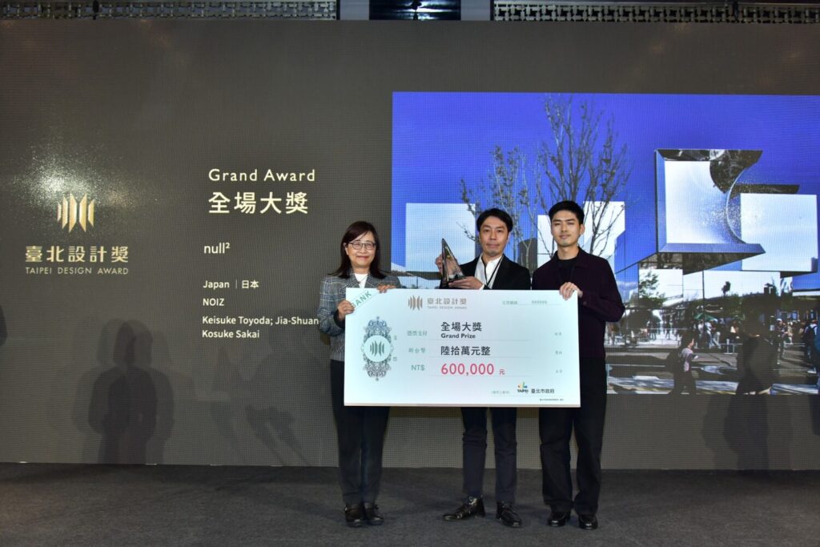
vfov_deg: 35.1
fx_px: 866
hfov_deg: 50.7
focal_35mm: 38
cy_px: 274
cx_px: 410
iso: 1000
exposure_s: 1/100
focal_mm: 38
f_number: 5
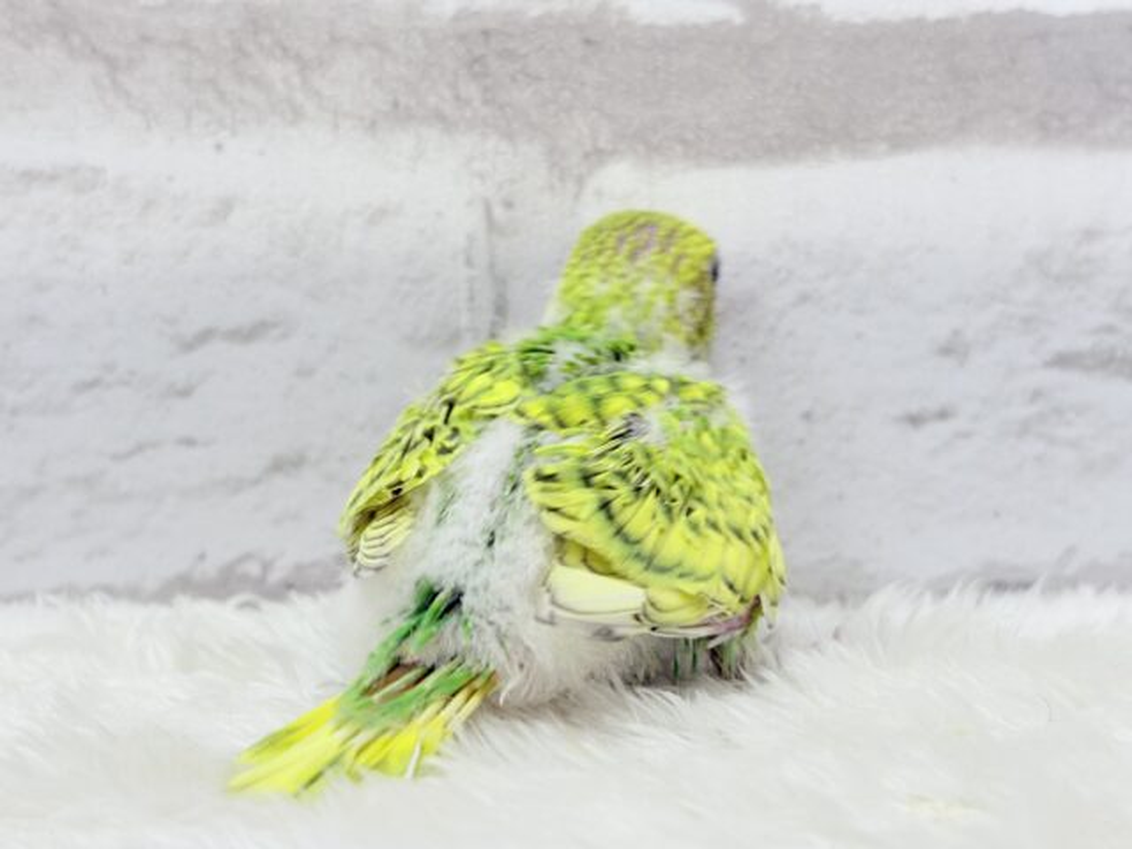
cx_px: 566
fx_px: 1700
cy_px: 424
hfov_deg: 36.8
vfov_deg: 28.0
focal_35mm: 52
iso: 40
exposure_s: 1/50
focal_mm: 5.96
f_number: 1.6
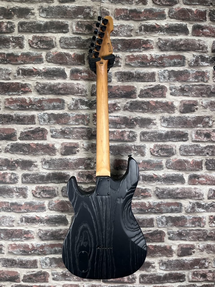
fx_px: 215
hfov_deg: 53.1
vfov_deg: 67.3
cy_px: 144
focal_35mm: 26
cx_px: 108
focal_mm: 5.1
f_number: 1.6
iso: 125
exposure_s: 1/121
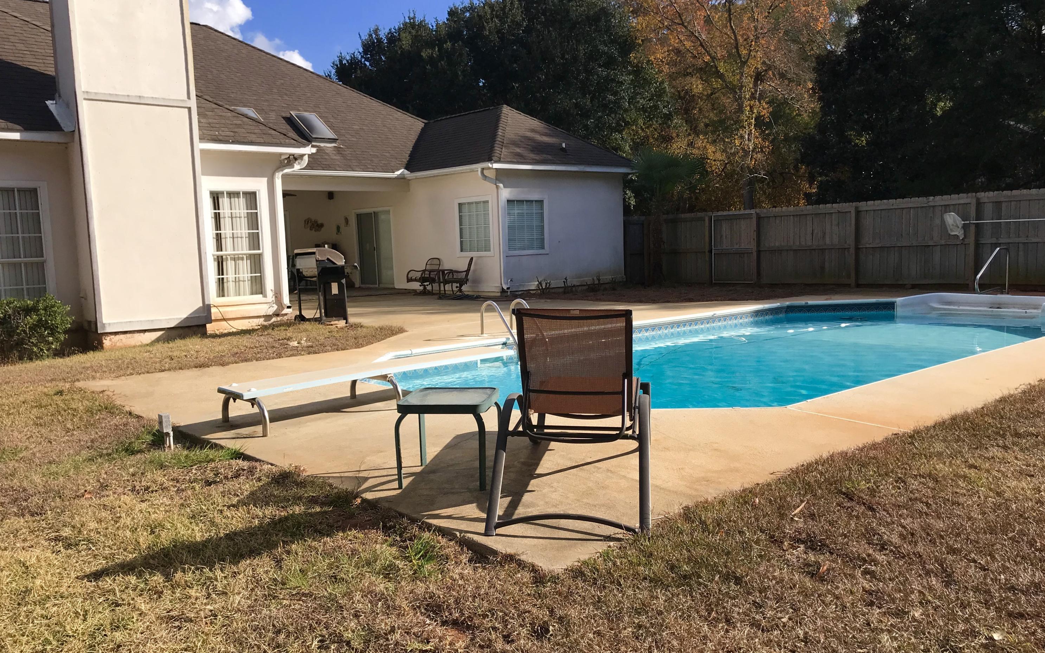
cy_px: 345
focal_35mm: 30
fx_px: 854
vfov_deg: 41.8
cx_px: 522
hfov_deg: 62.9
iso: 20
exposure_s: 1/2128
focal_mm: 3.99
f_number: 1.8
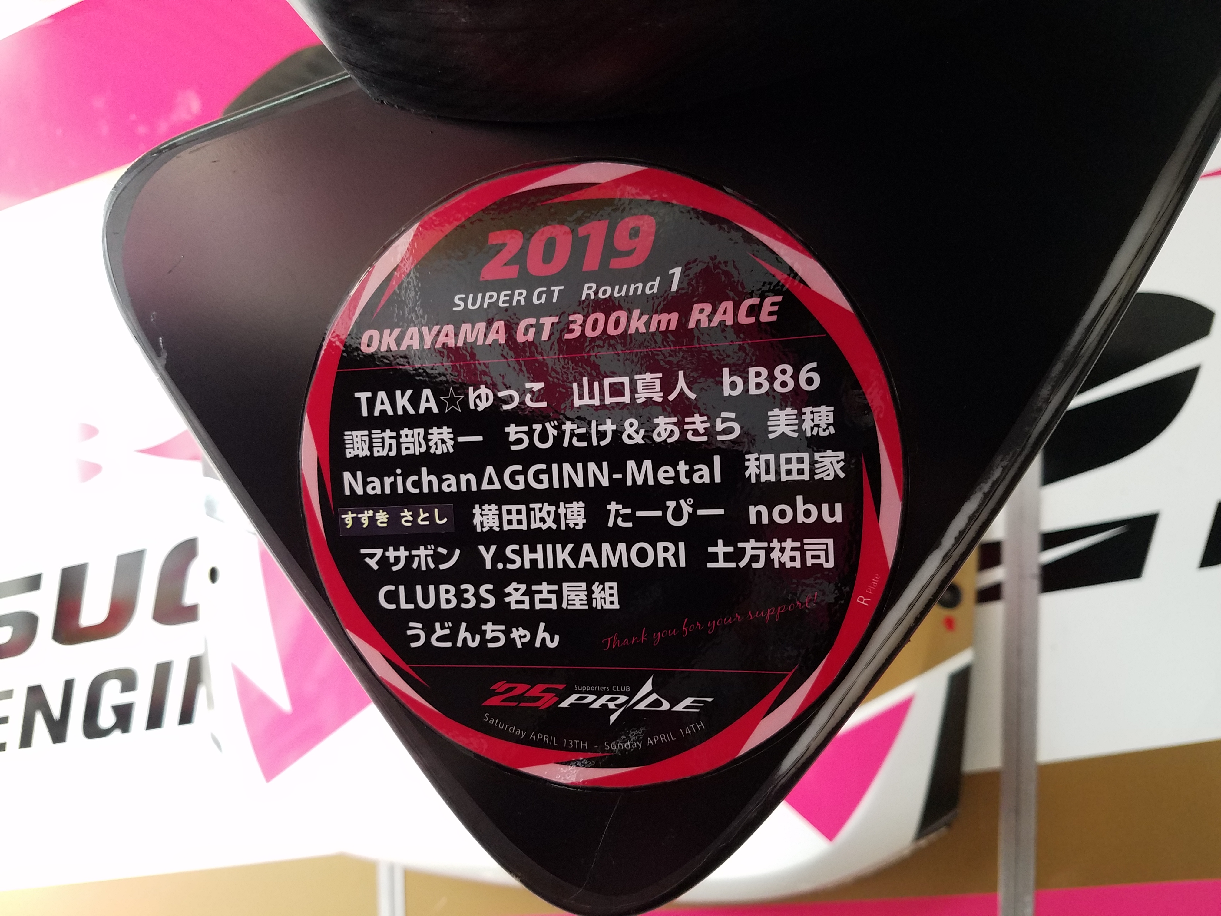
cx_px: 610
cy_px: 458
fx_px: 917
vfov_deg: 53.1
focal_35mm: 26
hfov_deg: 67.3
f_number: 1.7
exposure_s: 1/60
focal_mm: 4.2
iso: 160
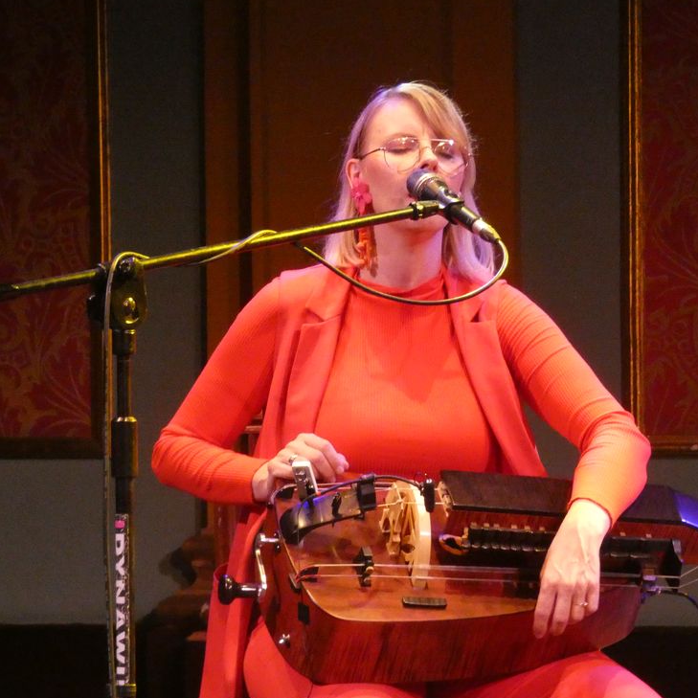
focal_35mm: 139
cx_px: 428
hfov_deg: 12.6
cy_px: 345
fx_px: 3171
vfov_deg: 12.6
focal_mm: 20.1
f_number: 5
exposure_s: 1/40
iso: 1600
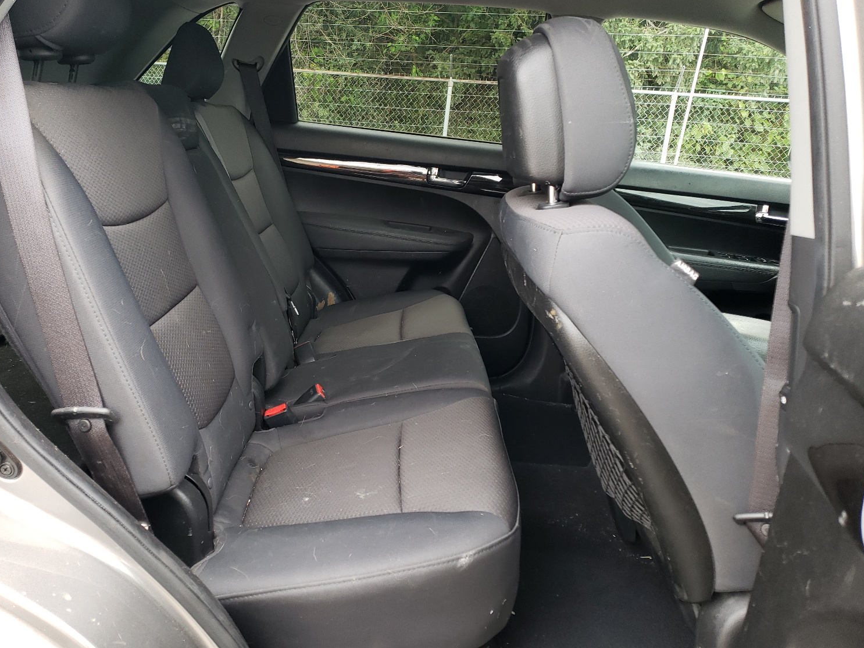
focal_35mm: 28
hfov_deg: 63.4
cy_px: 309
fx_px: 699
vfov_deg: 49.7
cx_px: 405
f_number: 1.5
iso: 80
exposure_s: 1/60.2
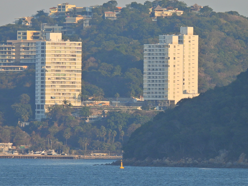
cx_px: 117
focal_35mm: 1006
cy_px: 99
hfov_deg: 2.0
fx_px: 7206
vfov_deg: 1.5
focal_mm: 143
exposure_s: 1/500
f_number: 5.6
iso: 110
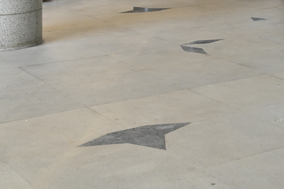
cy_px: -76
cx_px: 367
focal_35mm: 92
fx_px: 729
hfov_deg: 20.2
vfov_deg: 14.0
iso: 400
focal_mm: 31.5
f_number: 5.6
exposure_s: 1/160
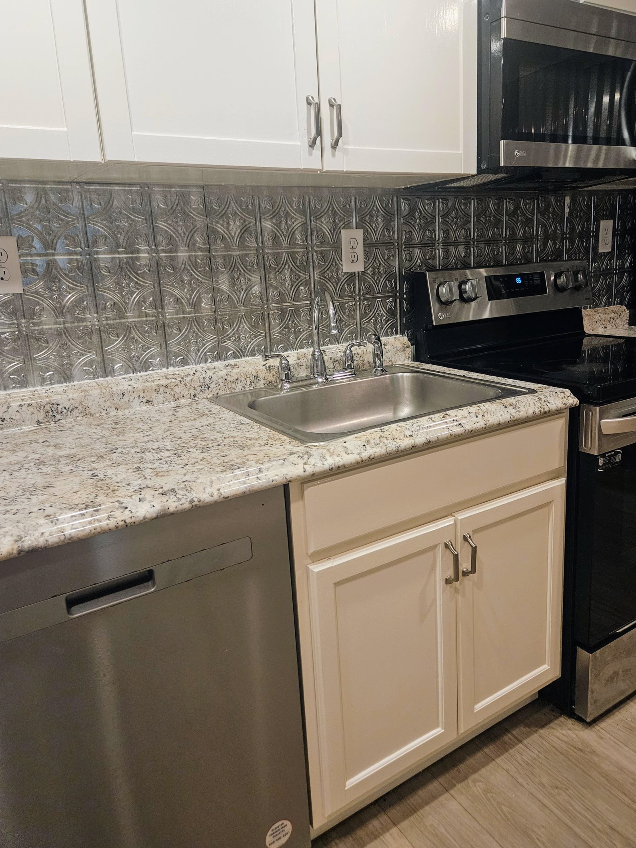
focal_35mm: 25
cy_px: 398
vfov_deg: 69.3
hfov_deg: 54.8
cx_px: 341
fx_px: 612
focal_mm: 5.4
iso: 400
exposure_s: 1/120
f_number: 1.8
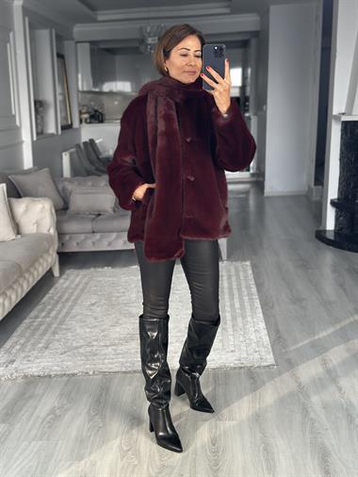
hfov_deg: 30.3
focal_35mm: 48
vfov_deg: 39.6
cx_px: 179
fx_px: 661
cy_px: 238
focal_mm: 6.86
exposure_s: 1/120
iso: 125
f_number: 1.78
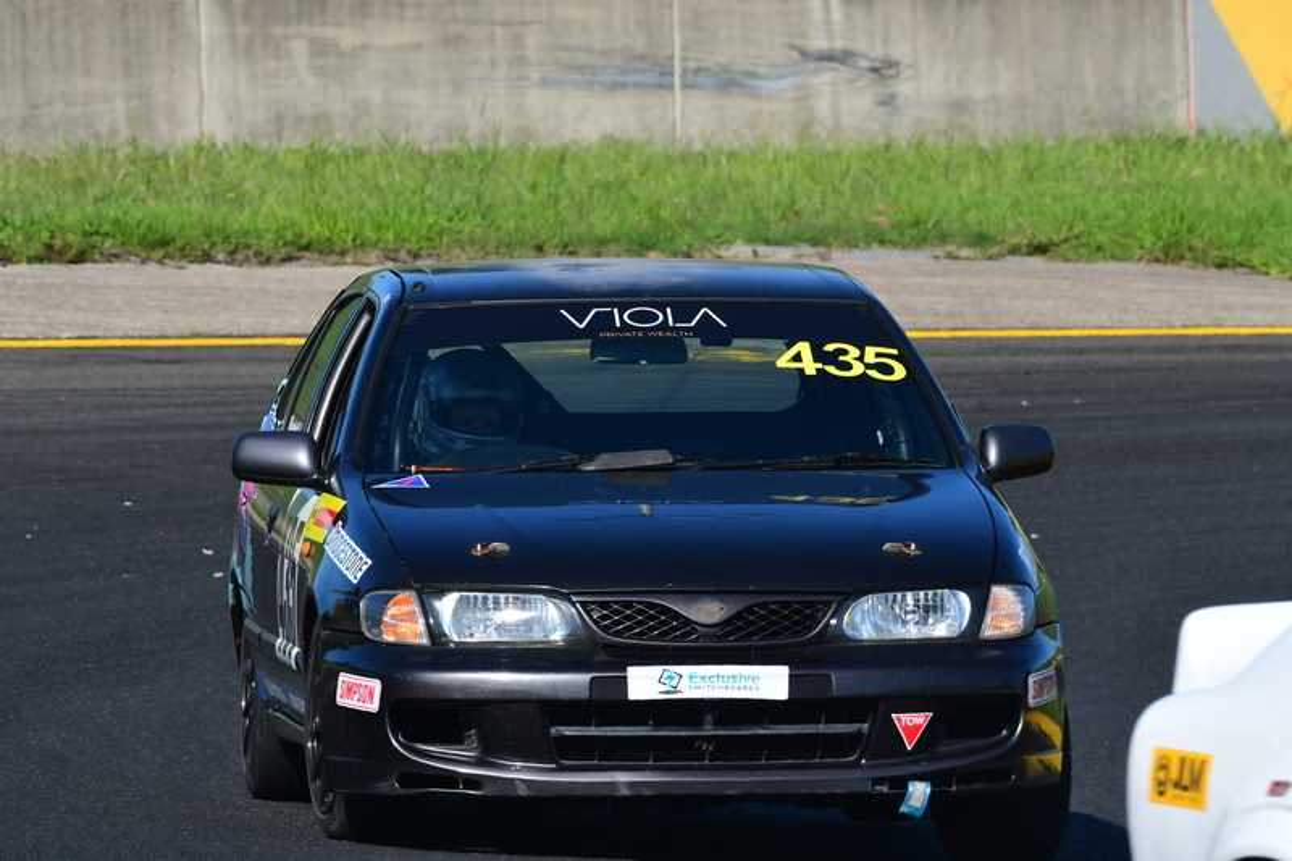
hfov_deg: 3.3
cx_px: 646
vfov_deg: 2.2
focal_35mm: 630
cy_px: 430
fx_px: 22604
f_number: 13
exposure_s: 1/640
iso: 500
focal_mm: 420
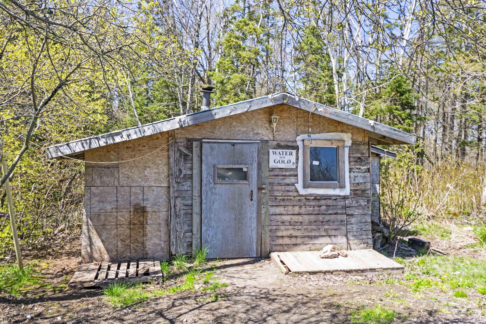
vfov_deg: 43.6
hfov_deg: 61.9
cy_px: 162
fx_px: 405
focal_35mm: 30
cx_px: 243
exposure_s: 1/200
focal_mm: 20
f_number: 6.3
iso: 125
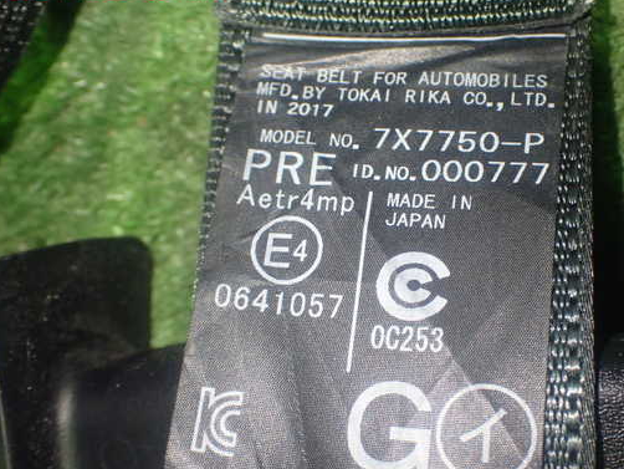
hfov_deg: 38.8
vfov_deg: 29.7
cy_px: 253
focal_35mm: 49
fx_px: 884
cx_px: 360
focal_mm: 7.31
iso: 500
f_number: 2.8
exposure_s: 1/40
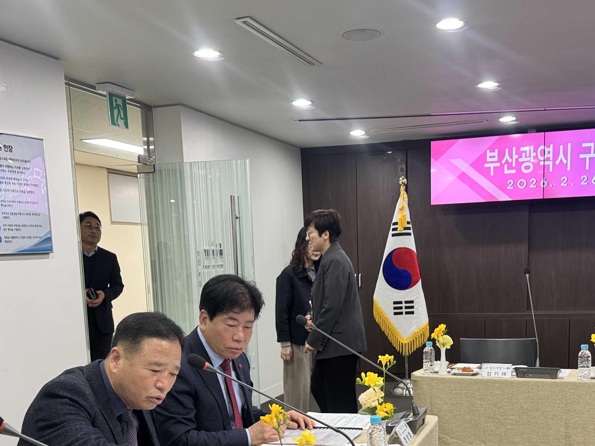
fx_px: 756
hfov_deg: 42.8
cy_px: 359
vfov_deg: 32.0
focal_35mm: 44
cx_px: 344
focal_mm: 6.76
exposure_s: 1/60
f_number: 1.78
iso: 125
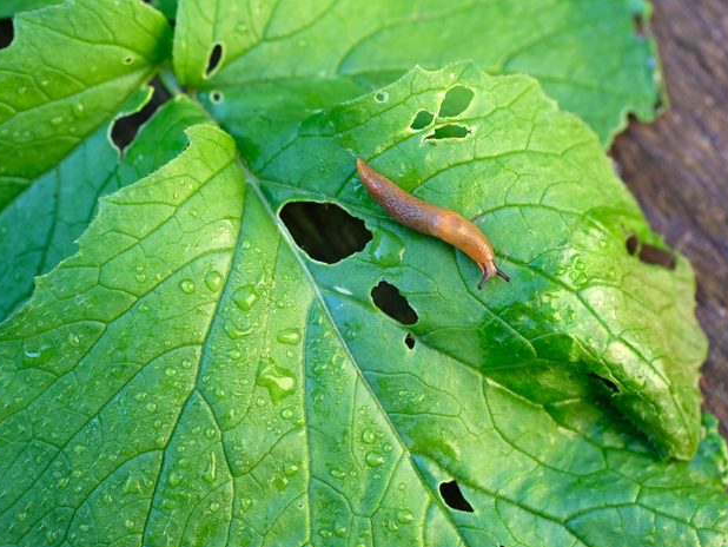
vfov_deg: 15.1
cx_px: 359
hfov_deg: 20.0
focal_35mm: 98
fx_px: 2062
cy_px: 274
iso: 200
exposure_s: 1/140
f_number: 4.5
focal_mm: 60
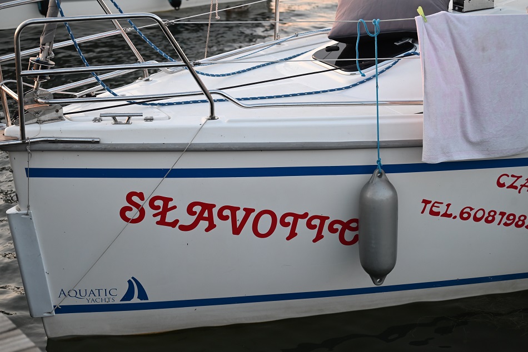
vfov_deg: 18.2
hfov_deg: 27.0
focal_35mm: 75
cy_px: 176
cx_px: 264
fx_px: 1100
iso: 900
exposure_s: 1/250
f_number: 4.5
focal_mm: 75
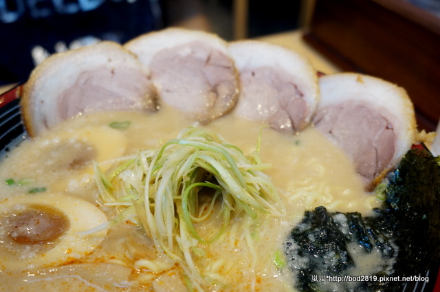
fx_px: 458
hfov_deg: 51.3
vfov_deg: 35.4
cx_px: 220
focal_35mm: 38
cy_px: 146
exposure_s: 1/60
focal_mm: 25
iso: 640
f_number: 4.5
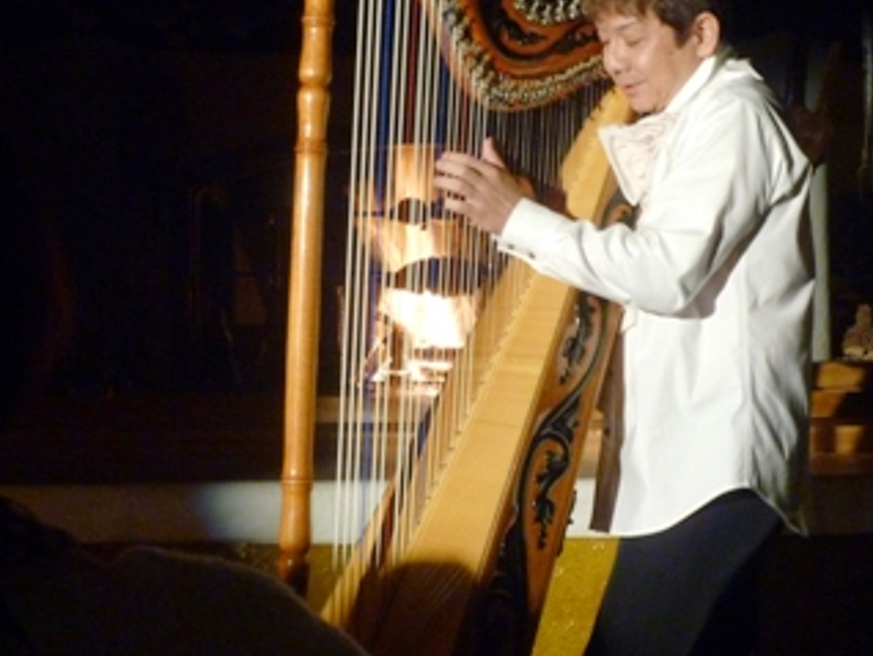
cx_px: 480
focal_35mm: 80
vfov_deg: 18.4
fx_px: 2019
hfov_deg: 24.4
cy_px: 272
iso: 400
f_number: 4.3
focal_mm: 9.3
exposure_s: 1/13
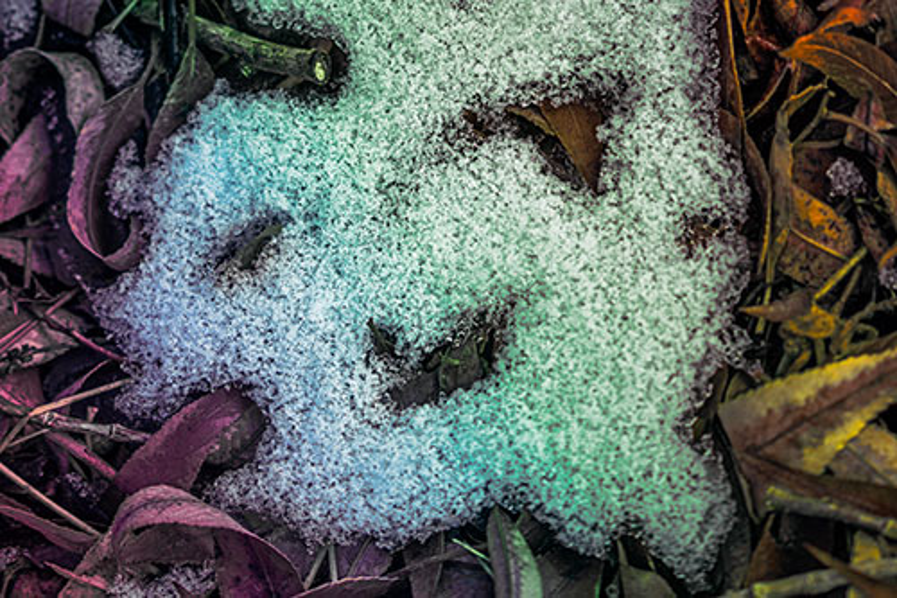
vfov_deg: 6.5
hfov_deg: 9.8
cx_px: 448
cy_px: 299
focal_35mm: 210
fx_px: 5230
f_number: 6
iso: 110
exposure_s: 1/250
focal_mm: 210
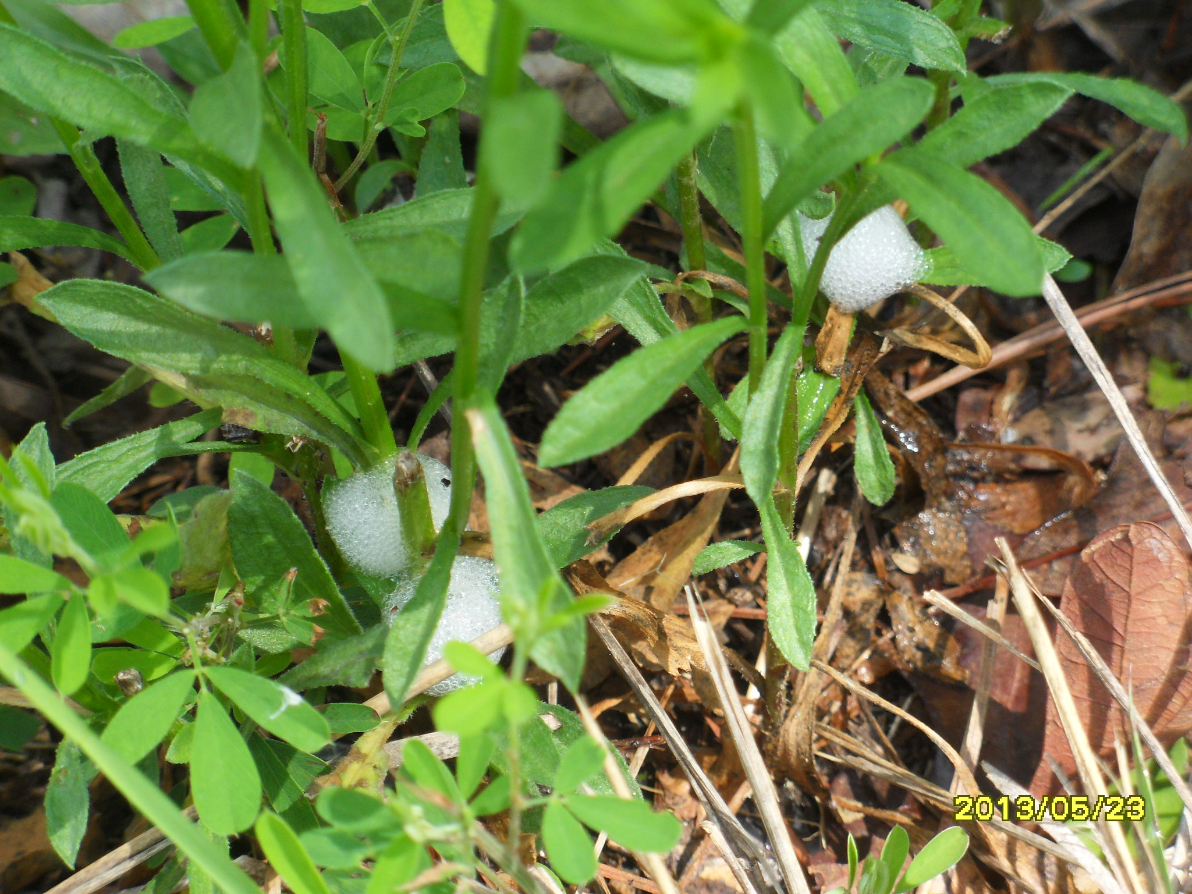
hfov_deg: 11.3
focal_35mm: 175
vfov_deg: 8.5
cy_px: 447
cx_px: 596
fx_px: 6026
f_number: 5.5
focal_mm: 31.5
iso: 120
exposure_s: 1/90
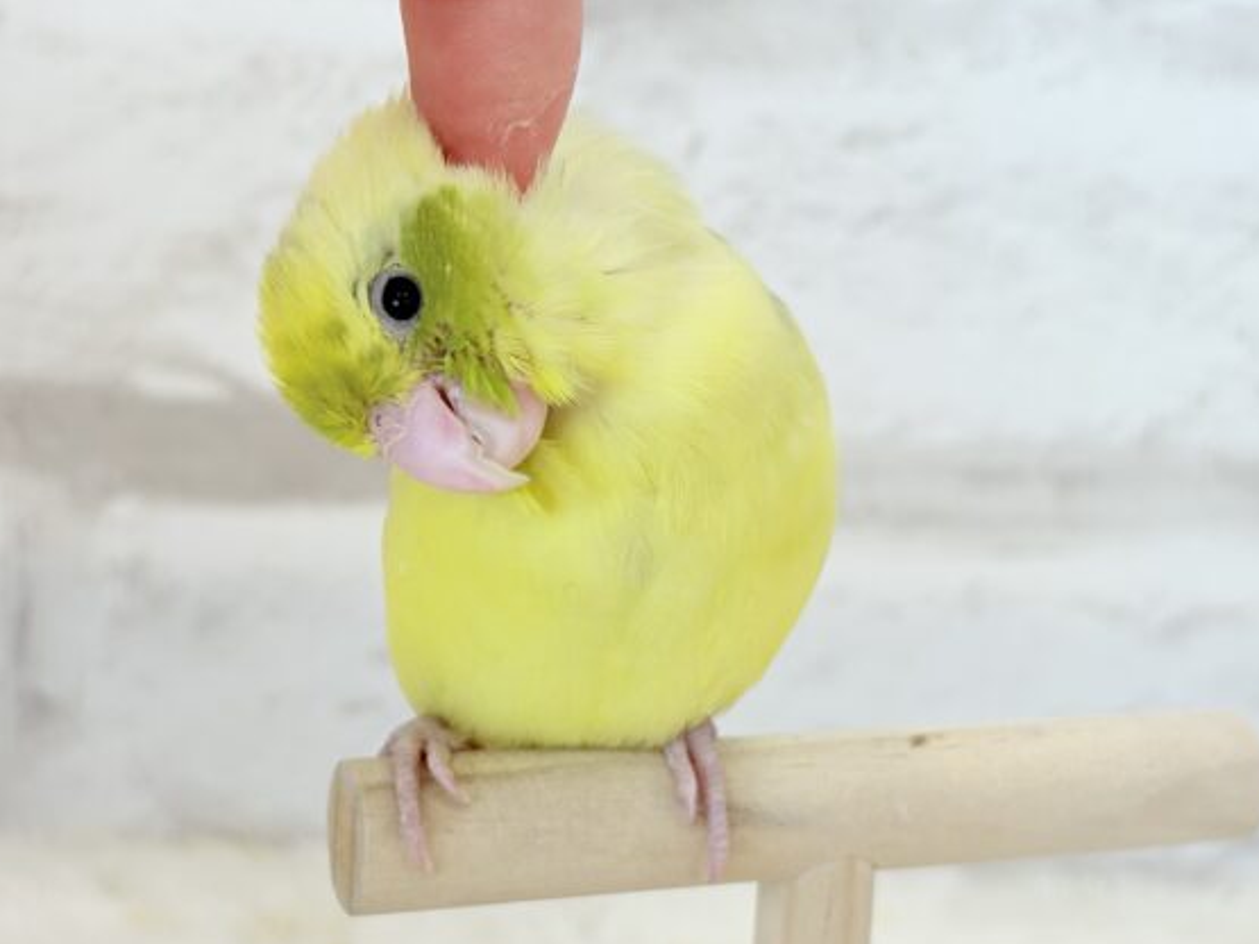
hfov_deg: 32.2
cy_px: 536
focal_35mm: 60
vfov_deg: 24.4
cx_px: 617
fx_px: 2182
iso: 50
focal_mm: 5.96
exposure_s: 1/121
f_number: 1.6
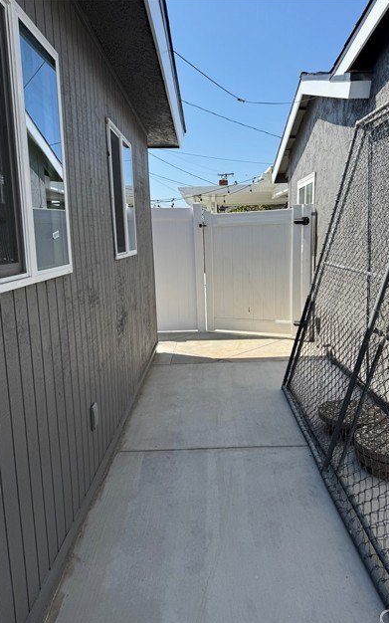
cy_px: 314
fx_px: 441
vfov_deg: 70.4
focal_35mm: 26
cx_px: 233
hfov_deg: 47.3
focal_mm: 6.76
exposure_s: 1/3597
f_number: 1.78
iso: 80
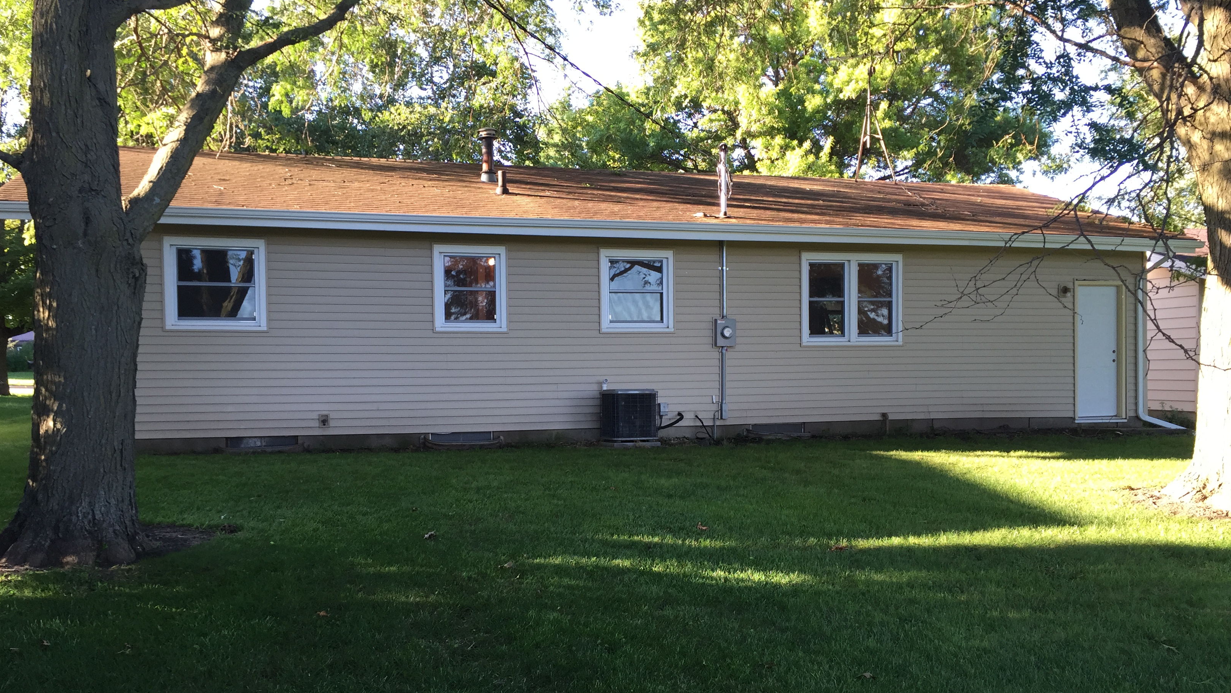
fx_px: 1045
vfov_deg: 36.6
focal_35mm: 32
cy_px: 407
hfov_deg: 61.0
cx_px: 610
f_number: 2.2
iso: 50
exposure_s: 1/120
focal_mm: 4.15
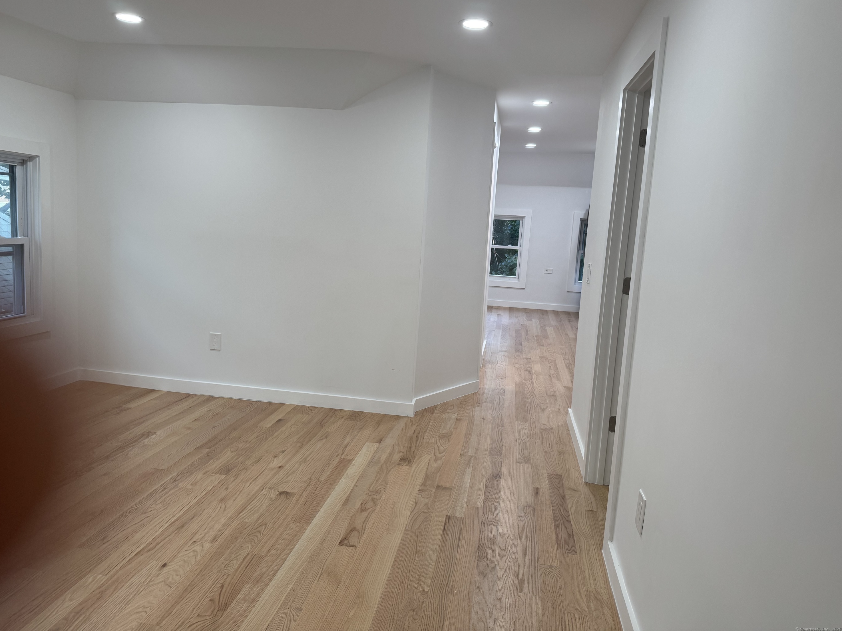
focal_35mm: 25
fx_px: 608
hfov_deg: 69.4
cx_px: 405
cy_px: 304
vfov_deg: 54.9
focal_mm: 6.76
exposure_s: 1/120
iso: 125
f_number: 1.78
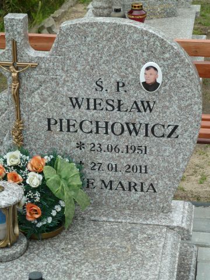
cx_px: 105
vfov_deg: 21.8
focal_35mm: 90
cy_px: 140
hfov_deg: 16.4
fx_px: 728
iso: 80
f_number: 4.3
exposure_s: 1/125
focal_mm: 14.7
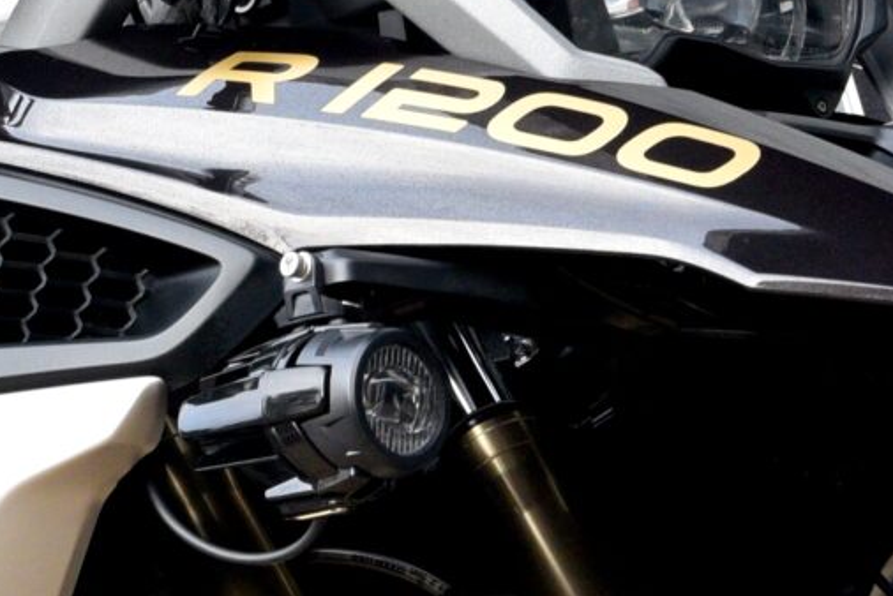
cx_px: -236
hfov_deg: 7.7
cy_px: 835
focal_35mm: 263
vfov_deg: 5.2
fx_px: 6527
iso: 1600
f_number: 8
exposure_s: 1/250
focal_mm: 52
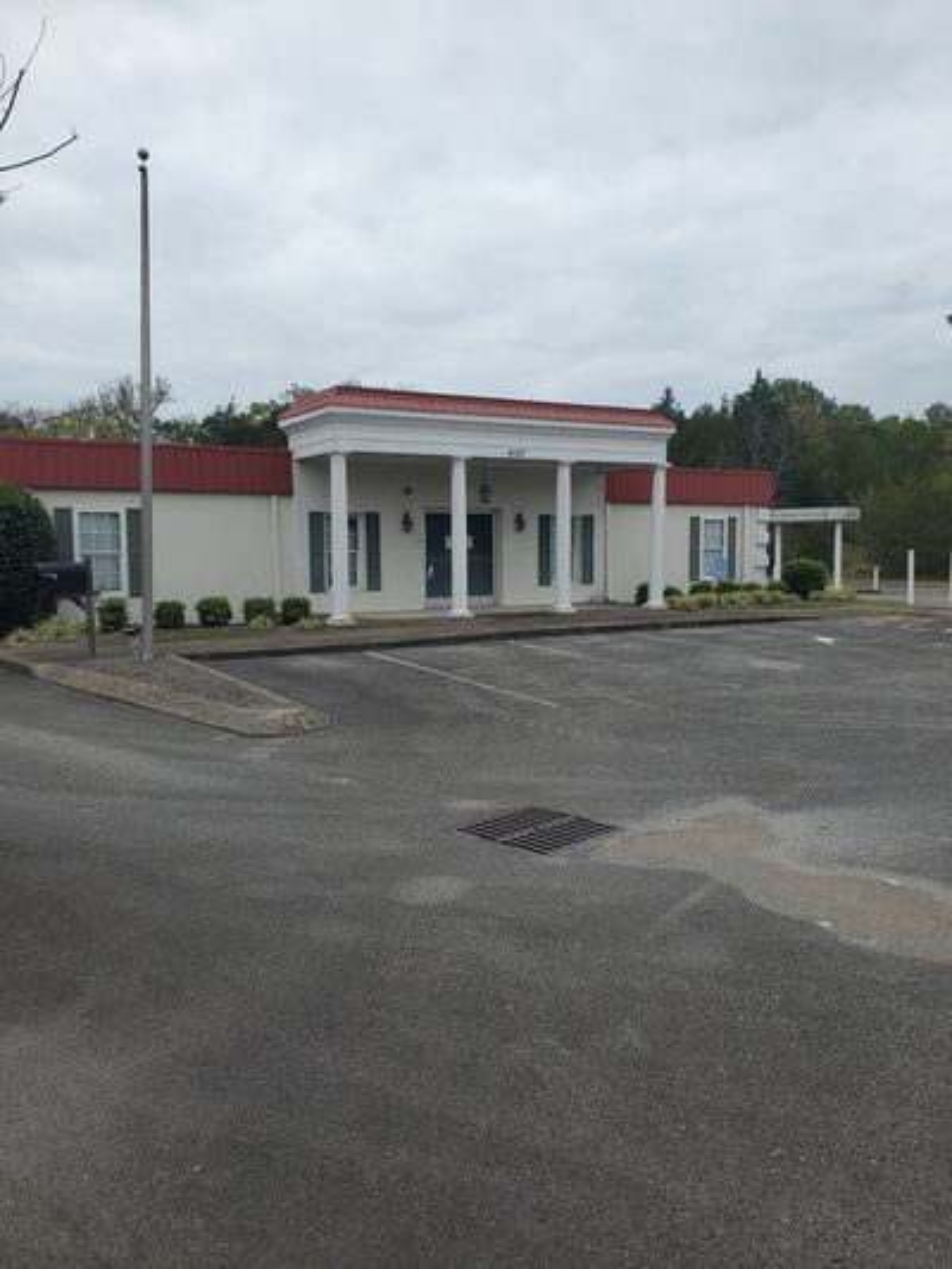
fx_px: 953
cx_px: 476
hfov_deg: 53.1
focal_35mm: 26
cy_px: 634
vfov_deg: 67.3
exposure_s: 1/626
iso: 50
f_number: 2.4
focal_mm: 4.3
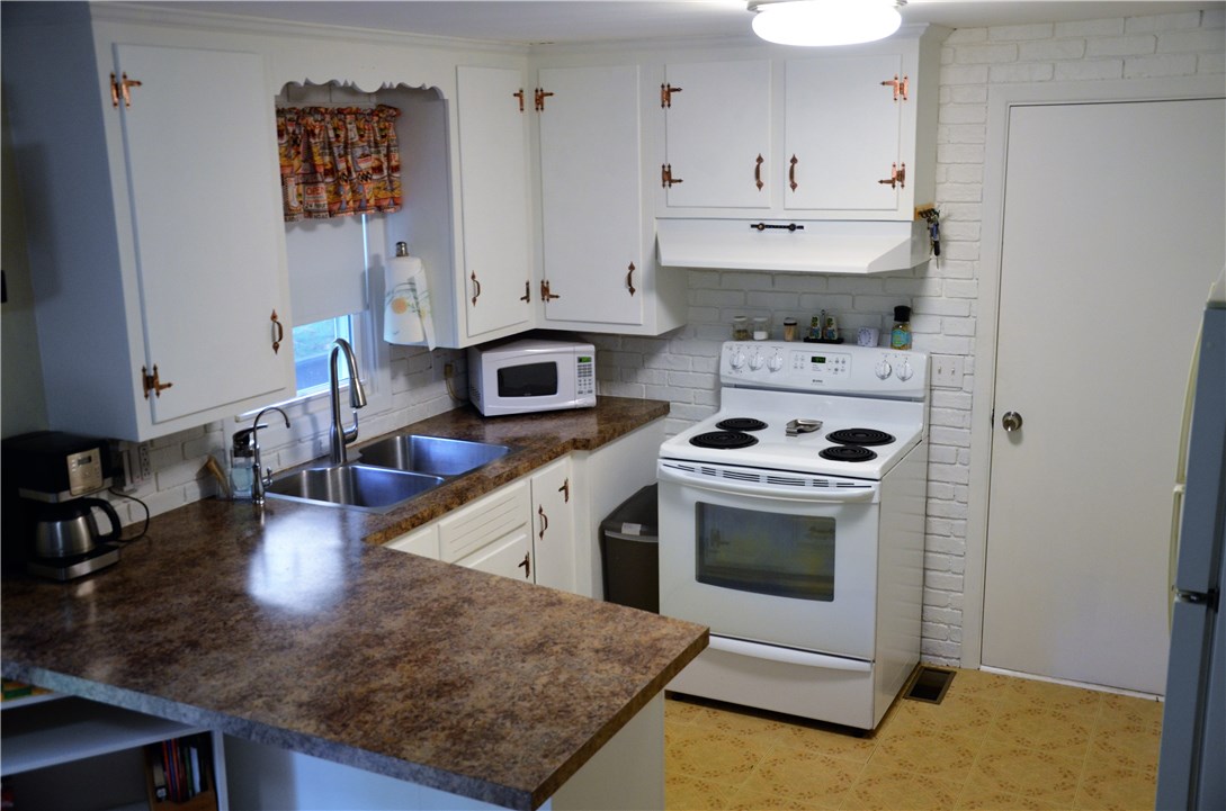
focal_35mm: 38
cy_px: 406
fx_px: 1274
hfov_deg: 51.4
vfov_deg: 35.3
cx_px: 613
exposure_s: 1/60
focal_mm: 25
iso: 640
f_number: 4
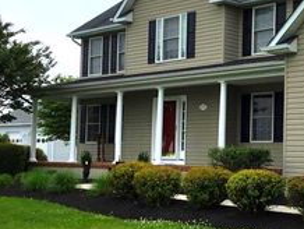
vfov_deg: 20.8
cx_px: 250
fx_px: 624
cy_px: 115
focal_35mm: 71
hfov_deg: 26.8
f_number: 2.4
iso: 25
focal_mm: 3.3
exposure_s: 1/1253
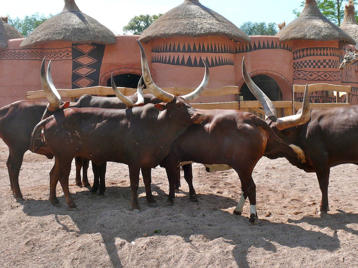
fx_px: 558
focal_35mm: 54
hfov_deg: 35.5
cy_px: 114
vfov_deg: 27.0
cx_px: 195
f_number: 5.6
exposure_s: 1/250
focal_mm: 7.8
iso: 100
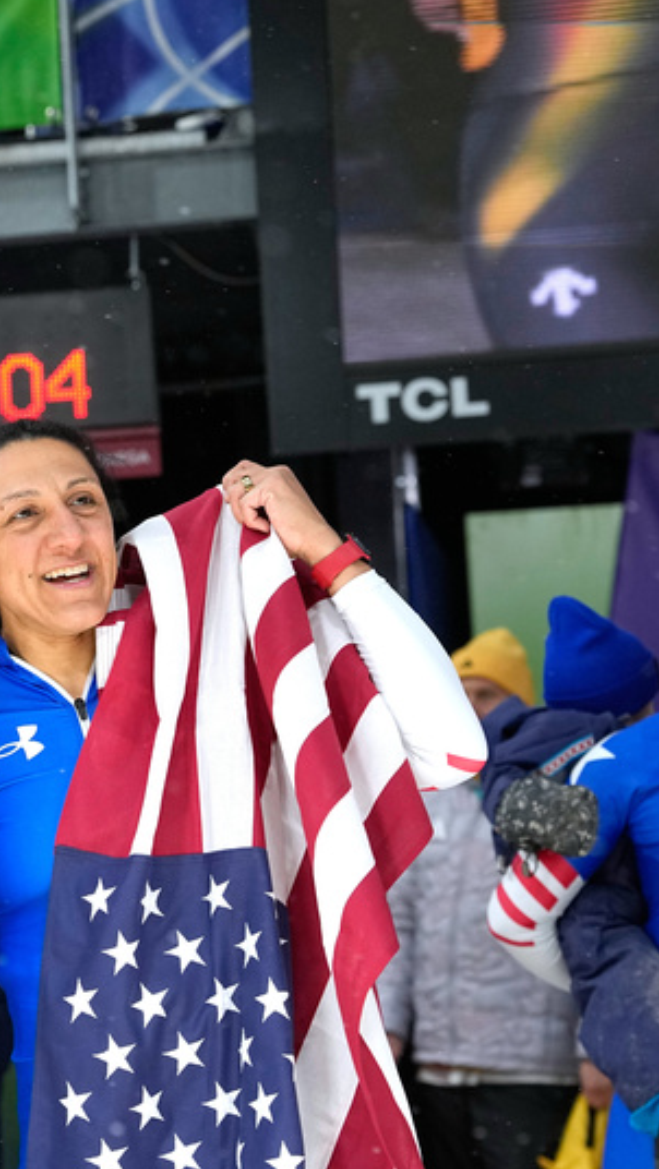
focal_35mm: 122
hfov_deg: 9.9
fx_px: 3785
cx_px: -33
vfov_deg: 17.6
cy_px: 570
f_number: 3.5
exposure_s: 1/800
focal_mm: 61
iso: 1600
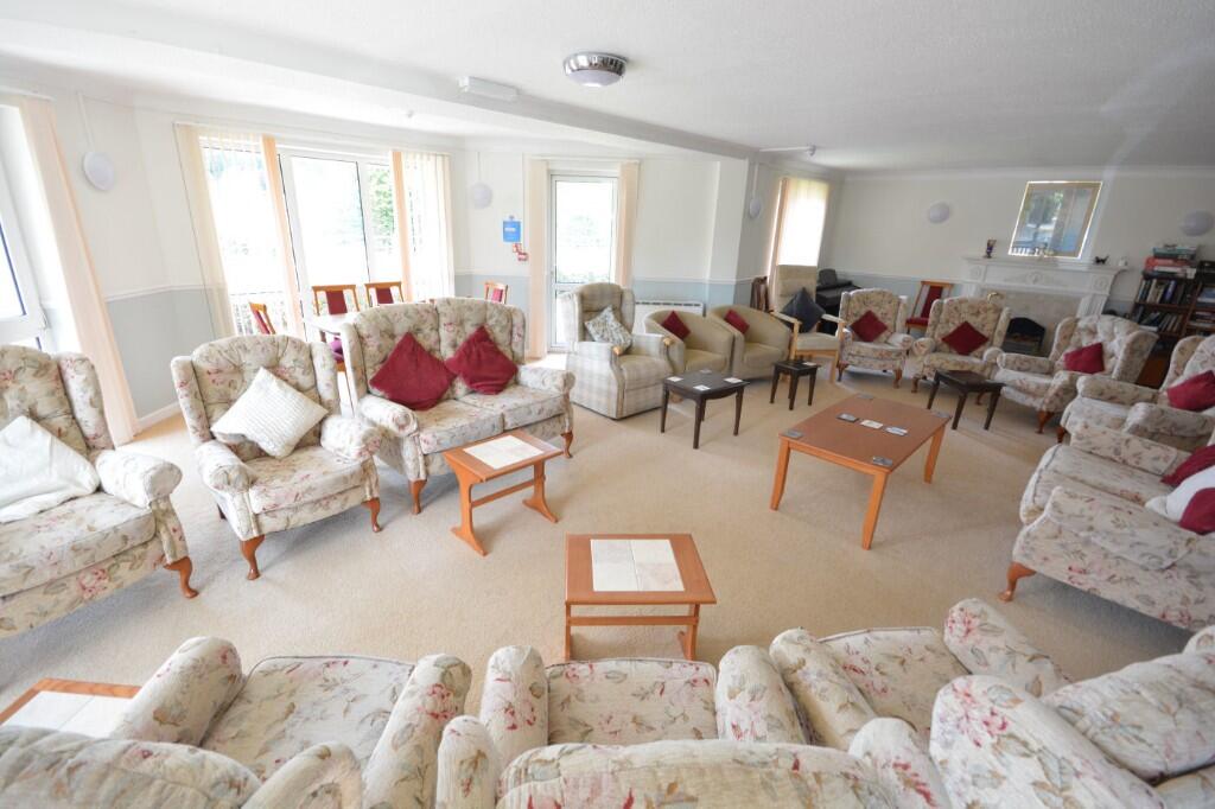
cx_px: 608
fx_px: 506
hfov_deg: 100.4
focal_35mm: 15
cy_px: 404
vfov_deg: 77.3
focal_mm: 10
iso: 400
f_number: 8
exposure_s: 1/15
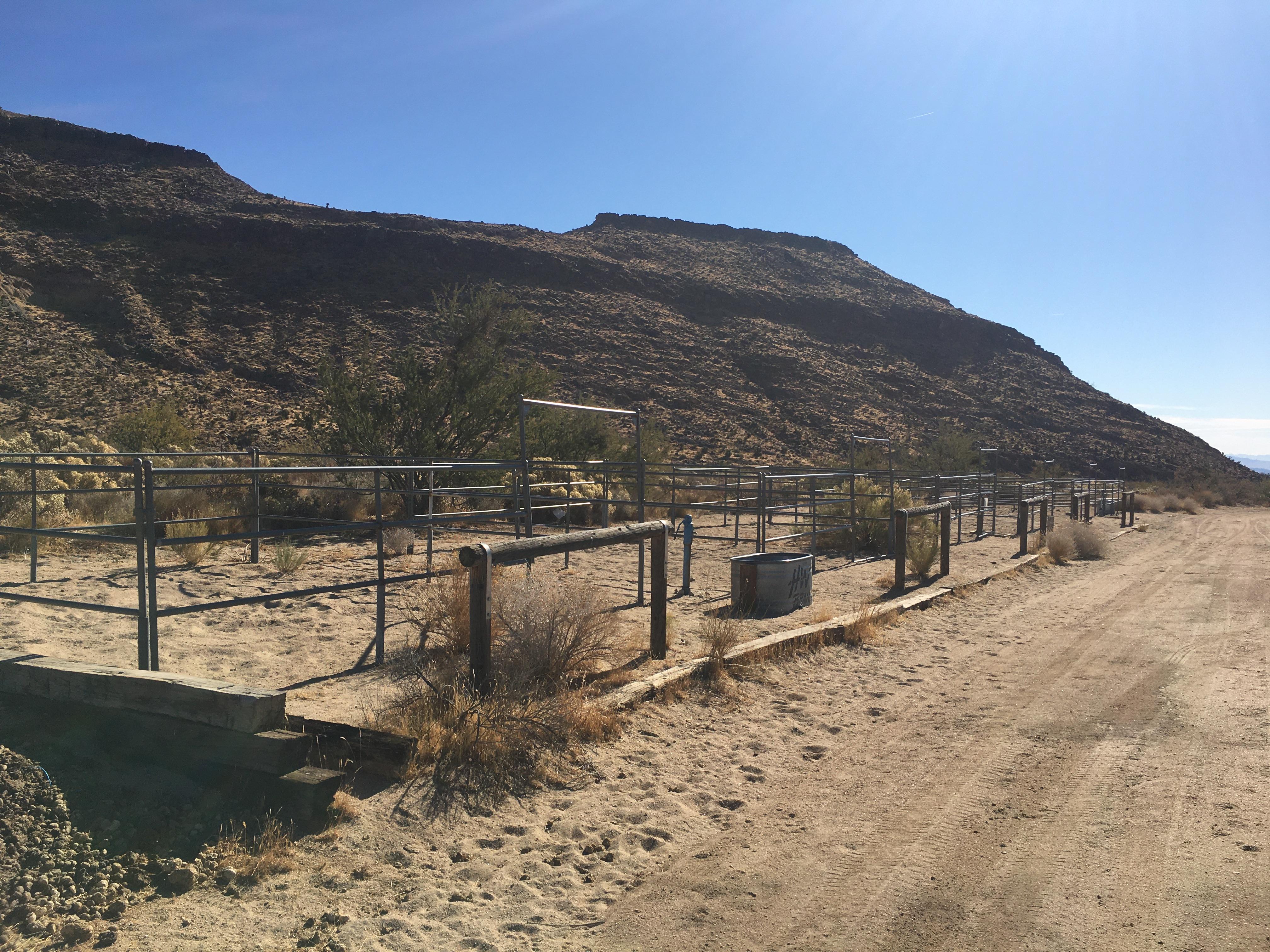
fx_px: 1064
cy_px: 476
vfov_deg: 48.2
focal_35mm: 29
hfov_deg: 61.7
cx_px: 635
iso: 25
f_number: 2.2
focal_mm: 4.15
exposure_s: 1/2653
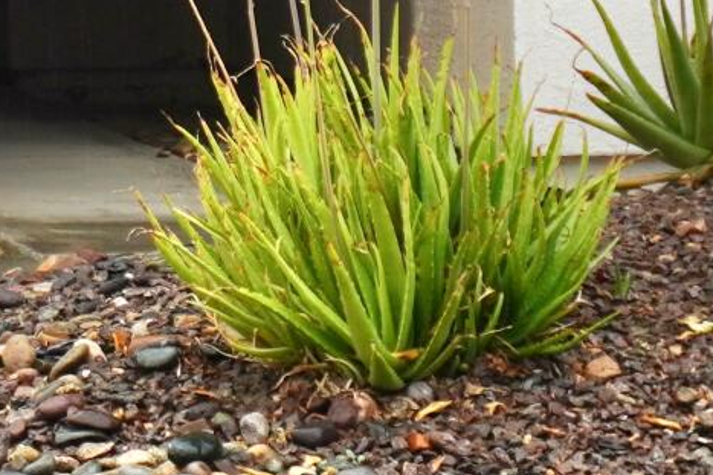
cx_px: -867
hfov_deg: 6.8
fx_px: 5721
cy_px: -528
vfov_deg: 4.7
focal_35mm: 289
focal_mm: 30
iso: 100
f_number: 6.3
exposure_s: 1/80
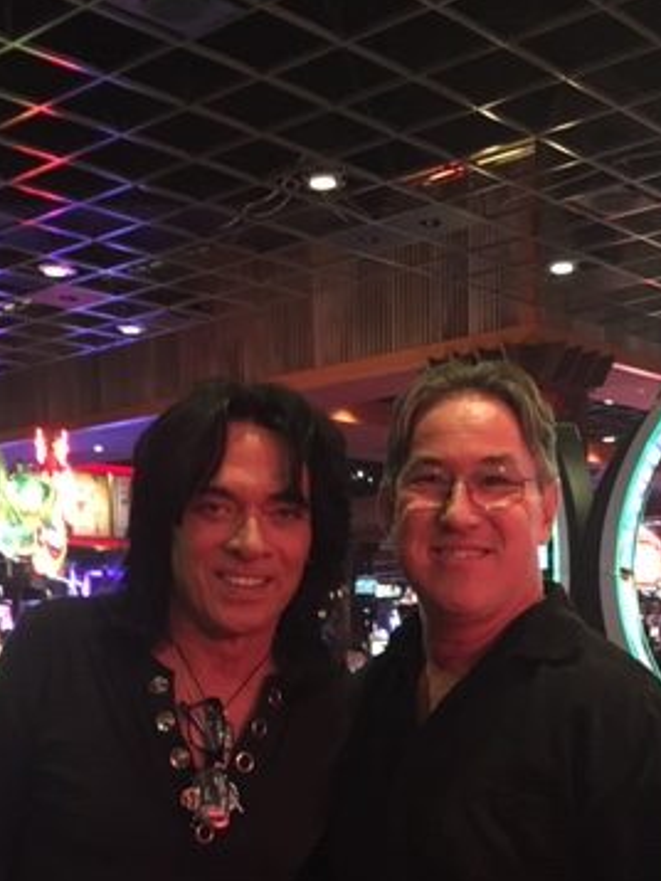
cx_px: 328
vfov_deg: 34.9
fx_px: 1323
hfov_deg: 28.0
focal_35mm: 52
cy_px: 777
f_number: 2.2
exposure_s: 1/15
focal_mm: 4.15
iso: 400
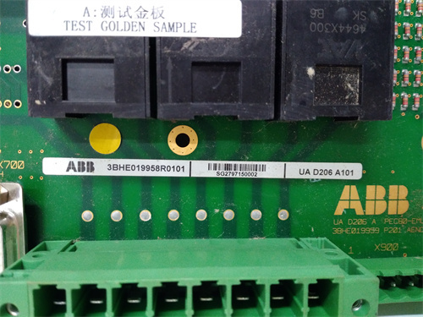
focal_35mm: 27
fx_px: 330
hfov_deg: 65.3
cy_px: 158
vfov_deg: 51.4
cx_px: 212
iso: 674
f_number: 2
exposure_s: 1/33
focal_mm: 3.79
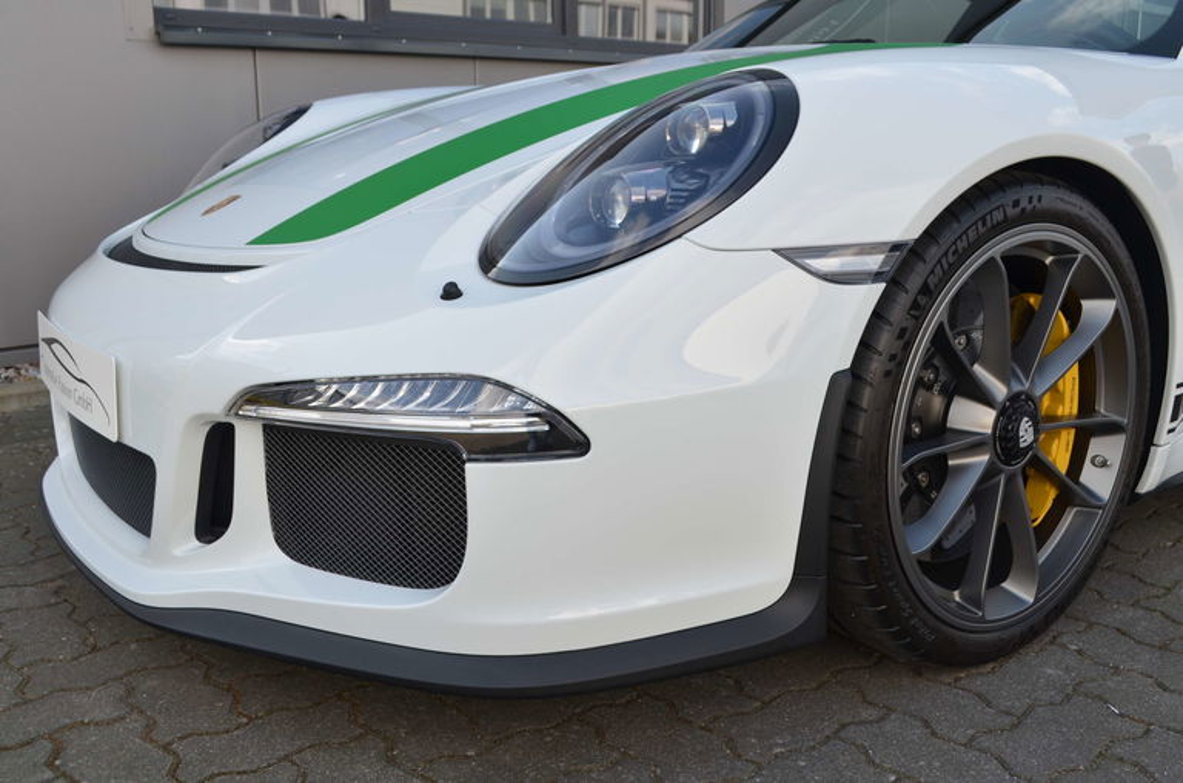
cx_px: 592
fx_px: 1082
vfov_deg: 39.8
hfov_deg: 57.3
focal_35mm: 33
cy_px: 392
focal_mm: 22
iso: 100
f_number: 6.3
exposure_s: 1/100
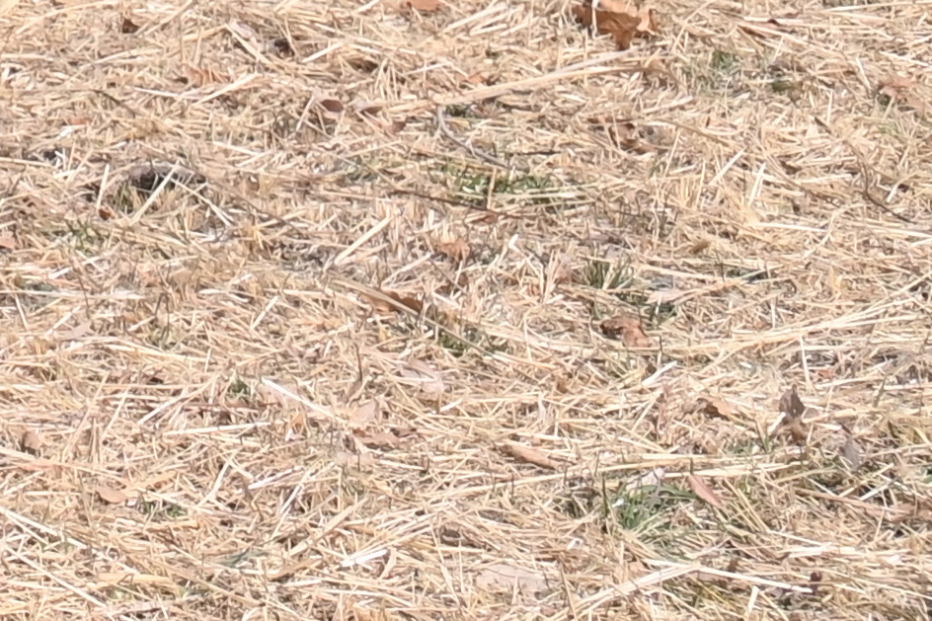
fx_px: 4581
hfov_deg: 10.0
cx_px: -1416
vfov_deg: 7.1
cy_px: -1131
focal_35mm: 177
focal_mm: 30
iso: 400
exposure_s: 1/1250
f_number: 8
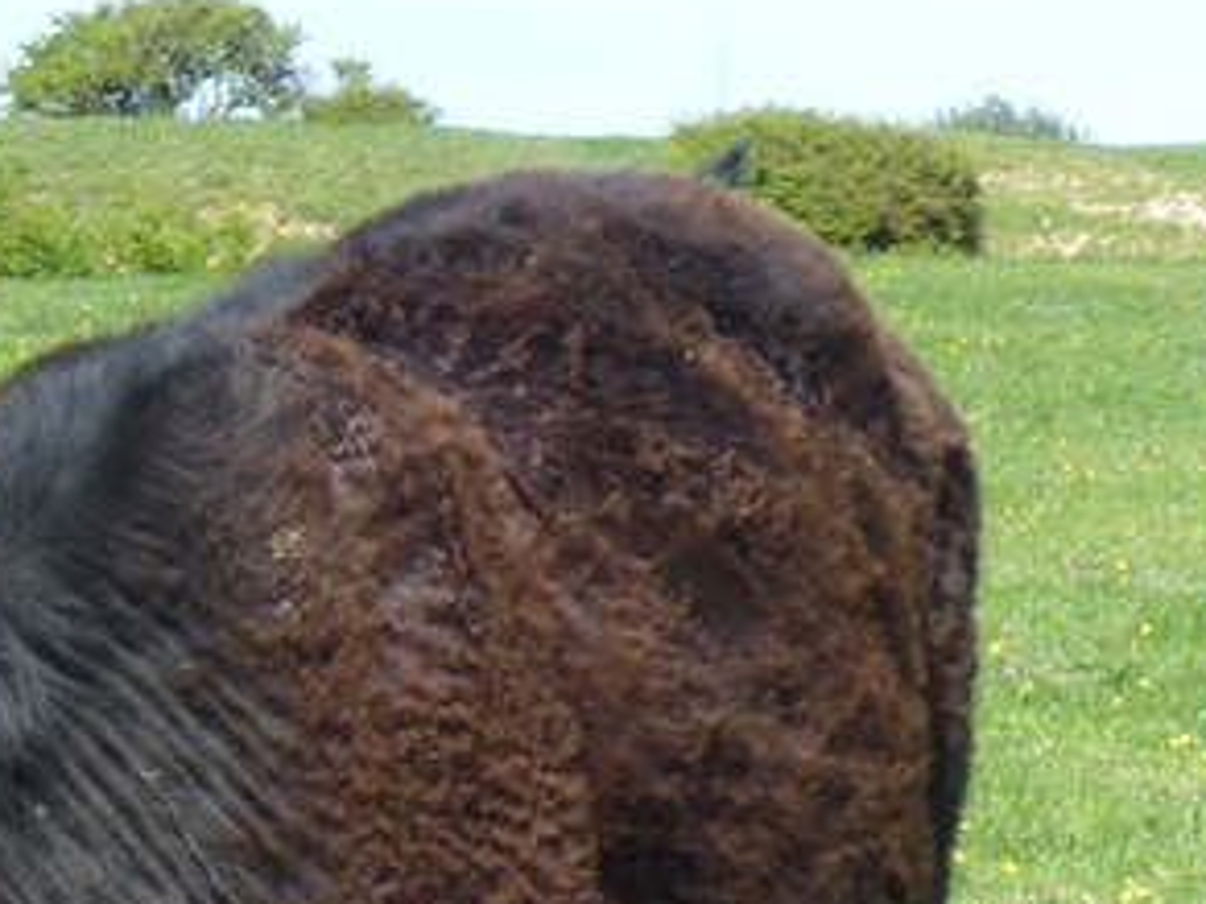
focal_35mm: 414
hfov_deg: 4.8
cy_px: 1181
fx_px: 14424
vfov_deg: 3.6
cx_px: -256
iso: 100
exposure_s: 1/160
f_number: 5.8
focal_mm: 26.9
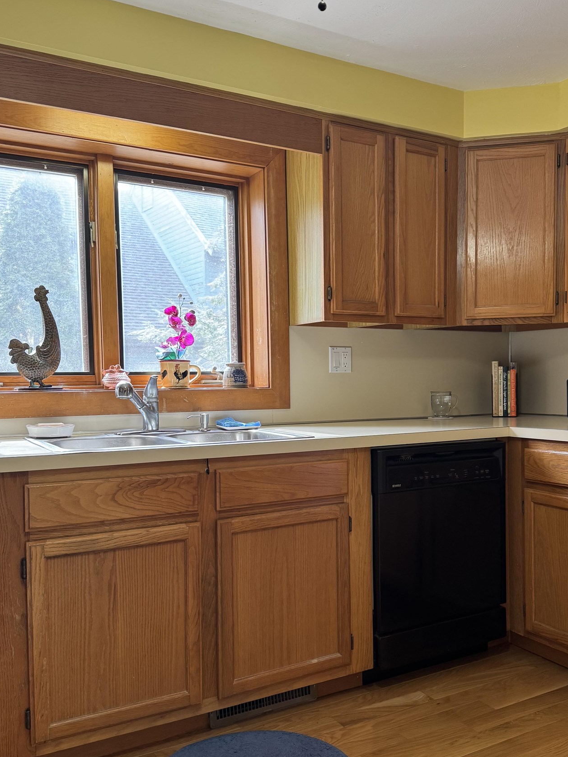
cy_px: 403
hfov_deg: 42.7
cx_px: 343
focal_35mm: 33
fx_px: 722
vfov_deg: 55.3
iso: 125
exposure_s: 1/60
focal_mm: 6.76
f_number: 1.78
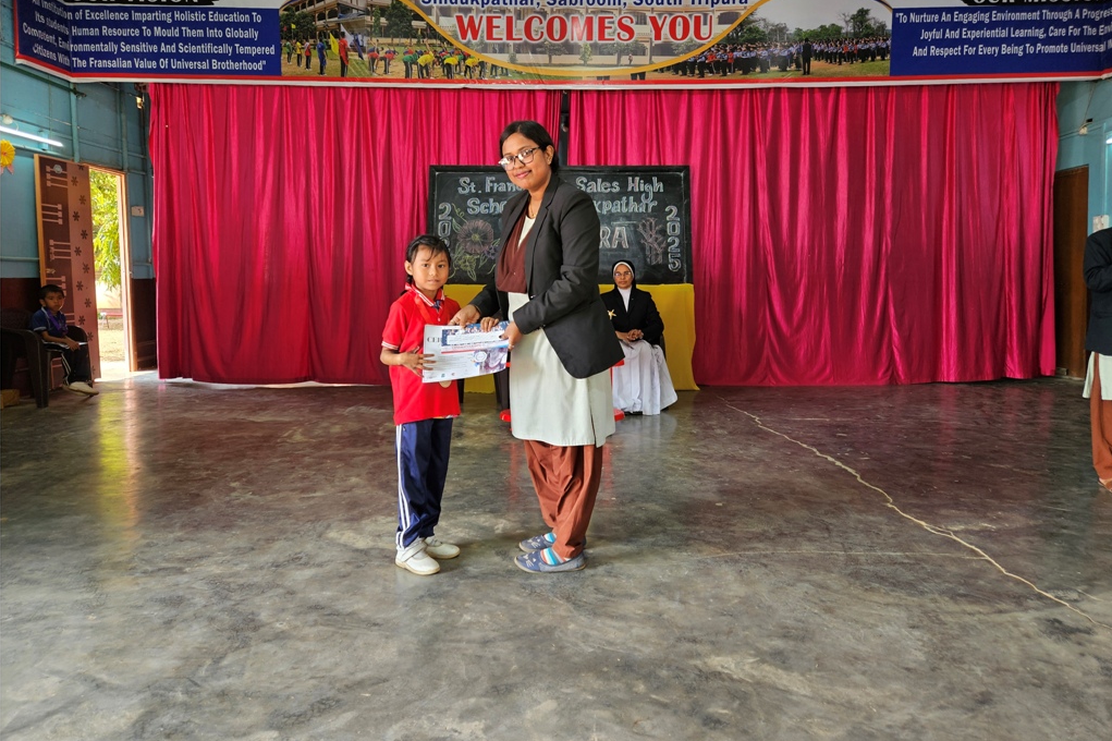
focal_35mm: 24
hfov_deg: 73.8
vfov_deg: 53.0
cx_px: 557
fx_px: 741
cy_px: 326
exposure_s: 1/100
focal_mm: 5.4
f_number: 1.8
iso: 64
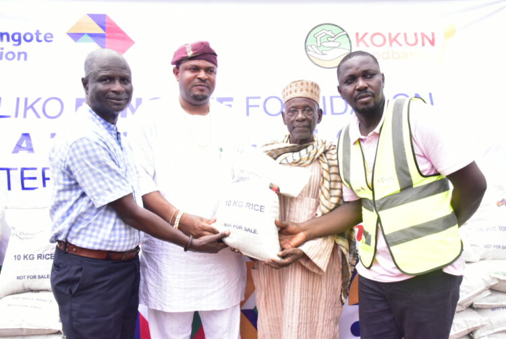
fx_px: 478
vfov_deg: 39.0
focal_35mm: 34
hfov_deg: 55.7
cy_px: 170
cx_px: 253
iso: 6400
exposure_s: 1/250
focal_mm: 34
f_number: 22
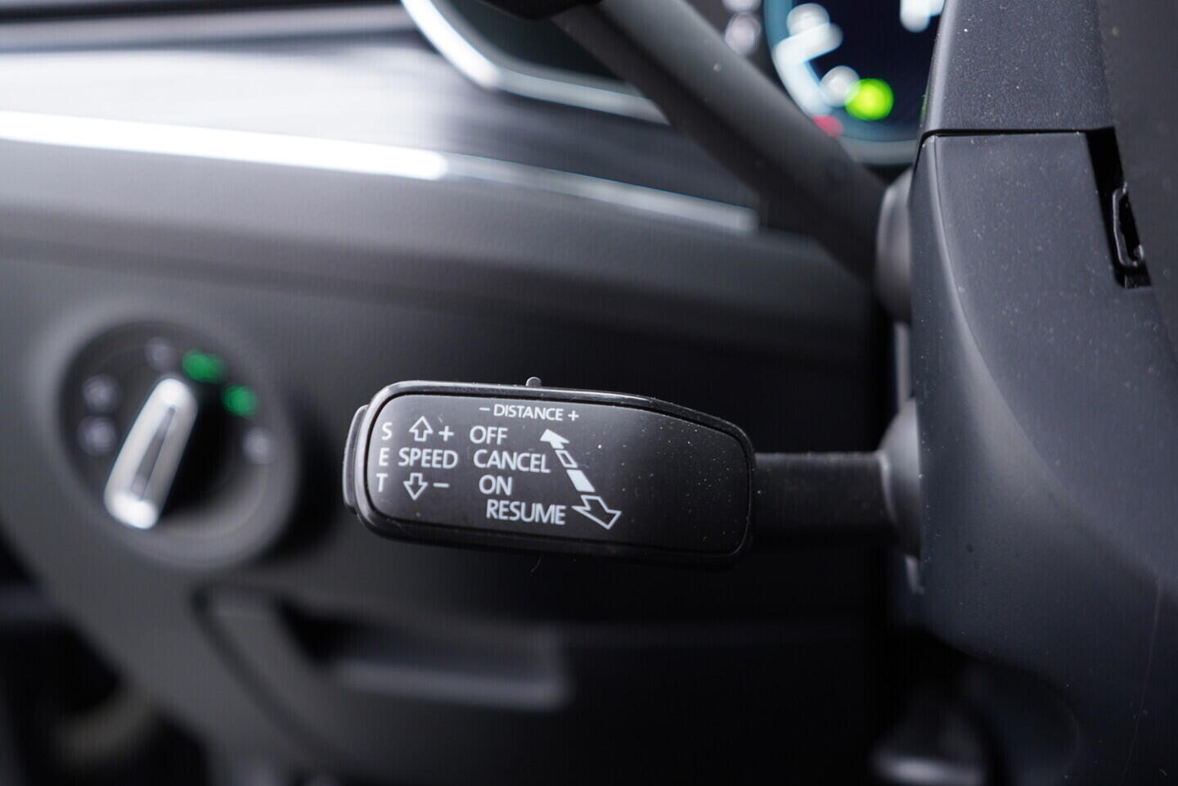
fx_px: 1178
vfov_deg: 36.9
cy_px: 393
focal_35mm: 36
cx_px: 589
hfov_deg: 53.1
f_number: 2.8
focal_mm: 24
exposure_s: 1/40
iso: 320
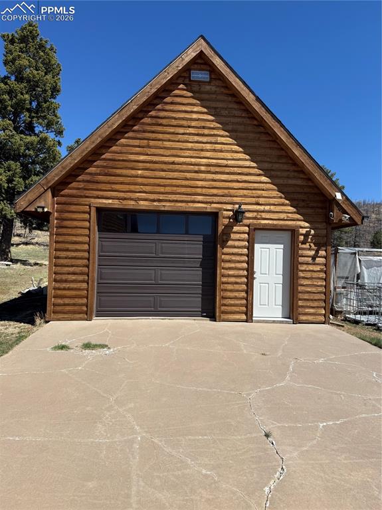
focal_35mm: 24
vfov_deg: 71.6
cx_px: 191
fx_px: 354
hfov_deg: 56.8
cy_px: 255
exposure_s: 1/4405
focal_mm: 6.76
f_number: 1.78
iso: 80
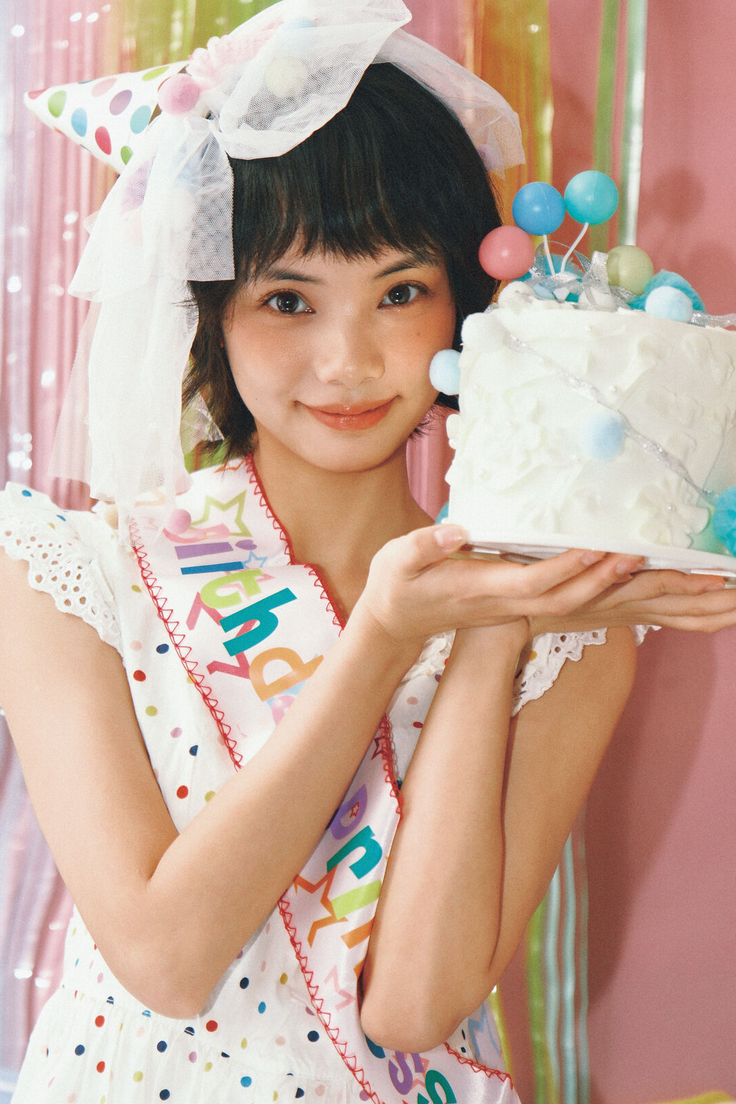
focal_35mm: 117
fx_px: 3587
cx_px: 374
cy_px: 556
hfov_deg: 11.7
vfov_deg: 17.5
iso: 400
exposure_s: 1/200
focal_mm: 70
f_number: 2.8
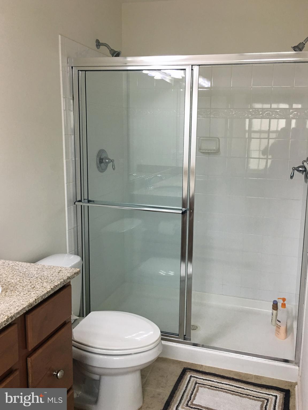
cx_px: 154
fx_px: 344
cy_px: 205
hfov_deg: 48.2
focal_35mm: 29
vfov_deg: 61.7
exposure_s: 1/30
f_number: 2.2
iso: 40
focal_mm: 4.15
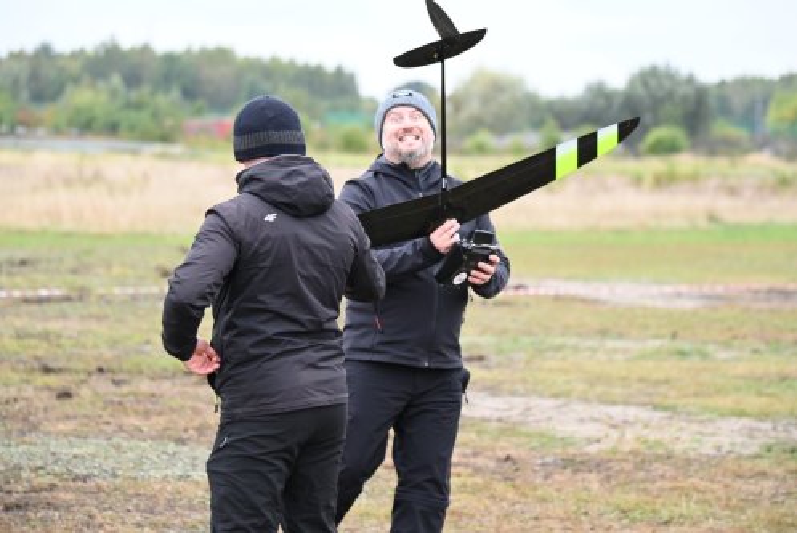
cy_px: 266
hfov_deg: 13.7
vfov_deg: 9.2
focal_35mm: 150
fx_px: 3323
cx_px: 398
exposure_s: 1/200
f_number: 5
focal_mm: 150
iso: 1250
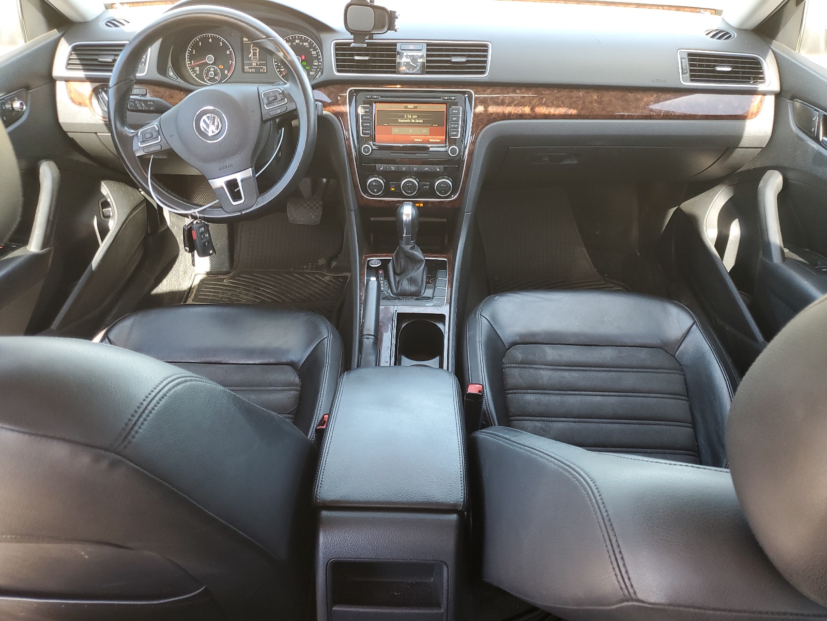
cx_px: 414
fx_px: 621
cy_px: 310
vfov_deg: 53.1
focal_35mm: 26
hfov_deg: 67.3
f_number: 1.5
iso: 77
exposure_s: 1/60.2
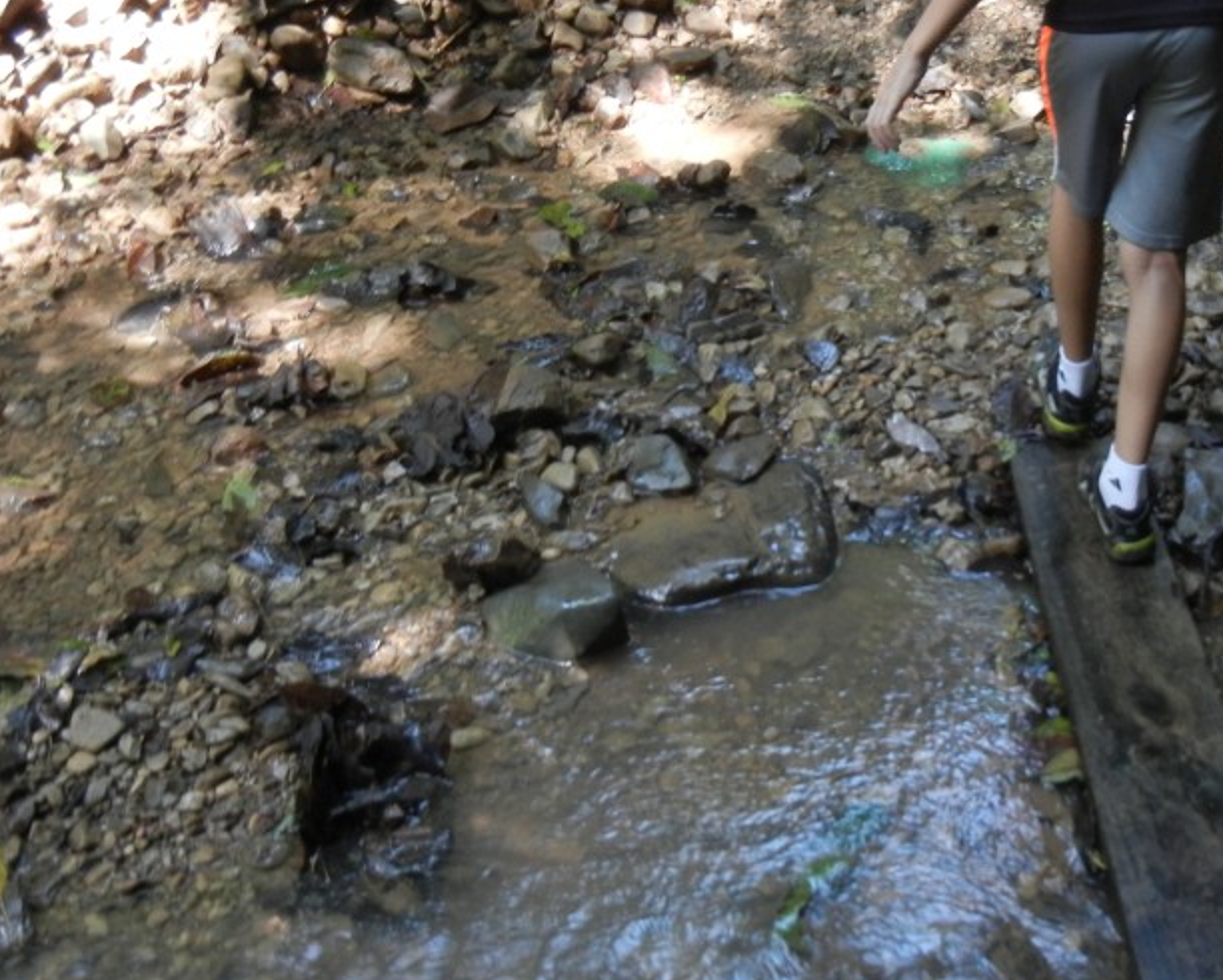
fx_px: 1774
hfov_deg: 37.3
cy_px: 432
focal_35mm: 49
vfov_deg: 30.8
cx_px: 881
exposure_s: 1/40.2
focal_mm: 5.4
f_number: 3.5
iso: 400
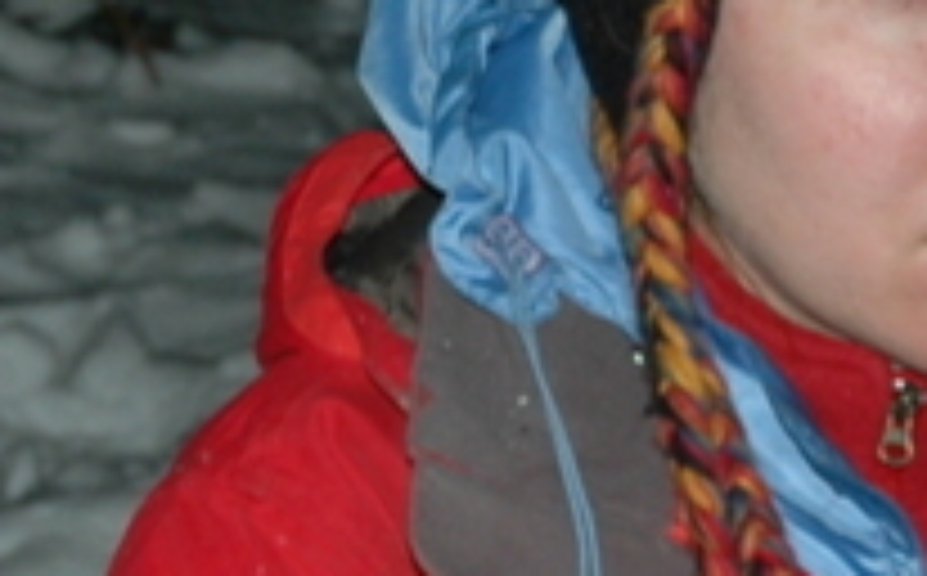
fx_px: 8450
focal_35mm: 335
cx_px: -243
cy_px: 252
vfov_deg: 3.9
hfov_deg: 6.2
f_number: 4.5
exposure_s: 1/60
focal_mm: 44
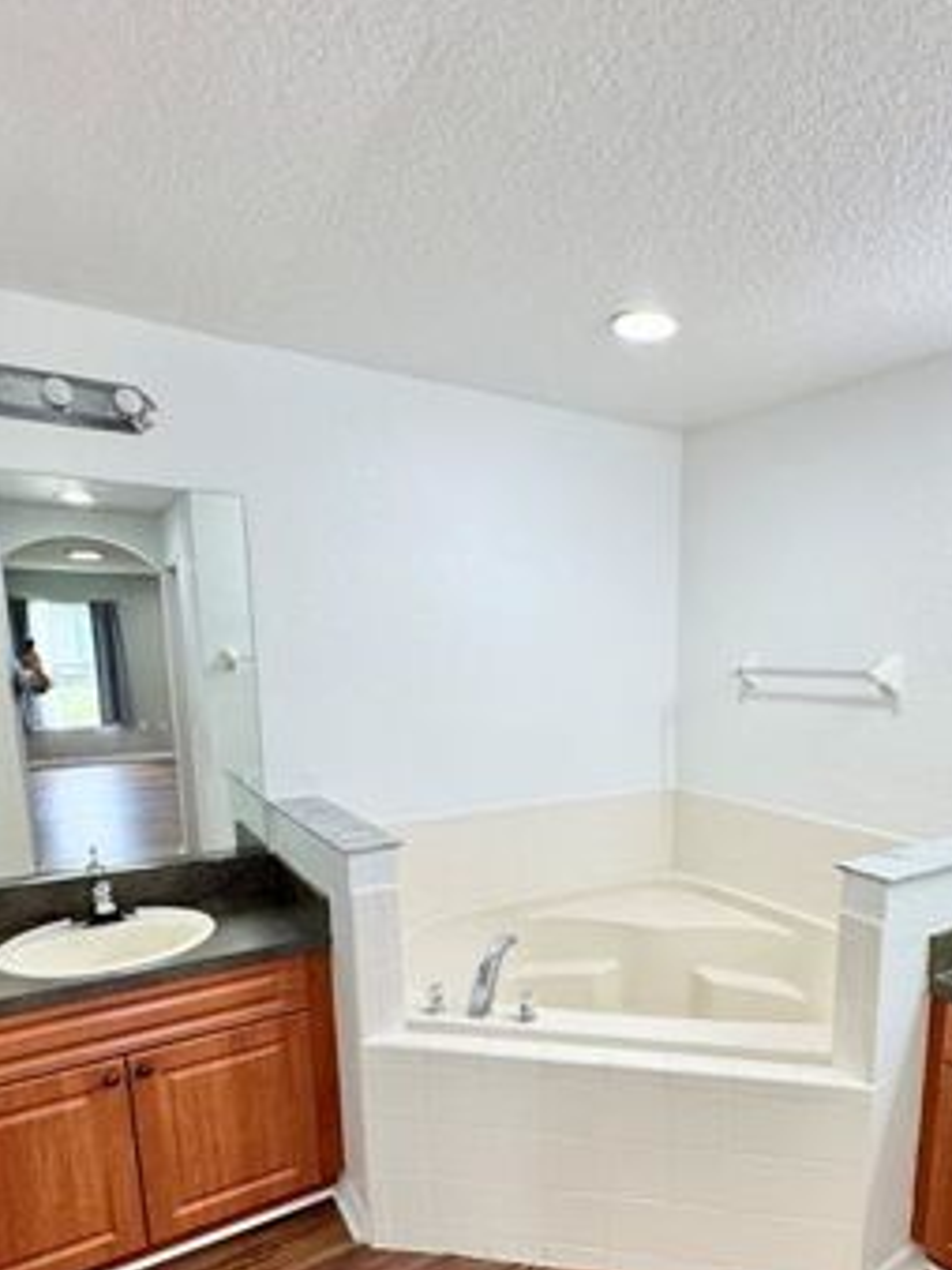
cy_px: 802
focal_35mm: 22
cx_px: 620
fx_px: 807
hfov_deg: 59.9
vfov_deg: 74.9
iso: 80
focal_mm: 2.22
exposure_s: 1/120
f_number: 2.2
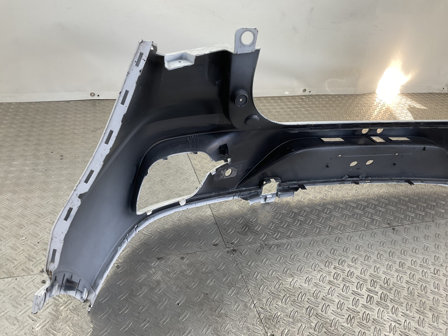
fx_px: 375
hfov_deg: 61.7
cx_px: 224
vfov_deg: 48.2
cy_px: 168
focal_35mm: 29
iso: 25
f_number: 1.8
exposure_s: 1/120
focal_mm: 3
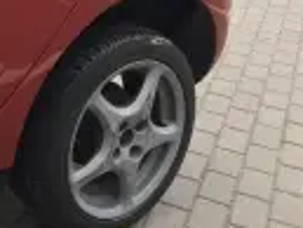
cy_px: -42
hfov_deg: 21.8
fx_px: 710
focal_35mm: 81
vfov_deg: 17.4
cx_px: -89
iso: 25
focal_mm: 4.15
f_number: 2.2
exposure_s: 1/278
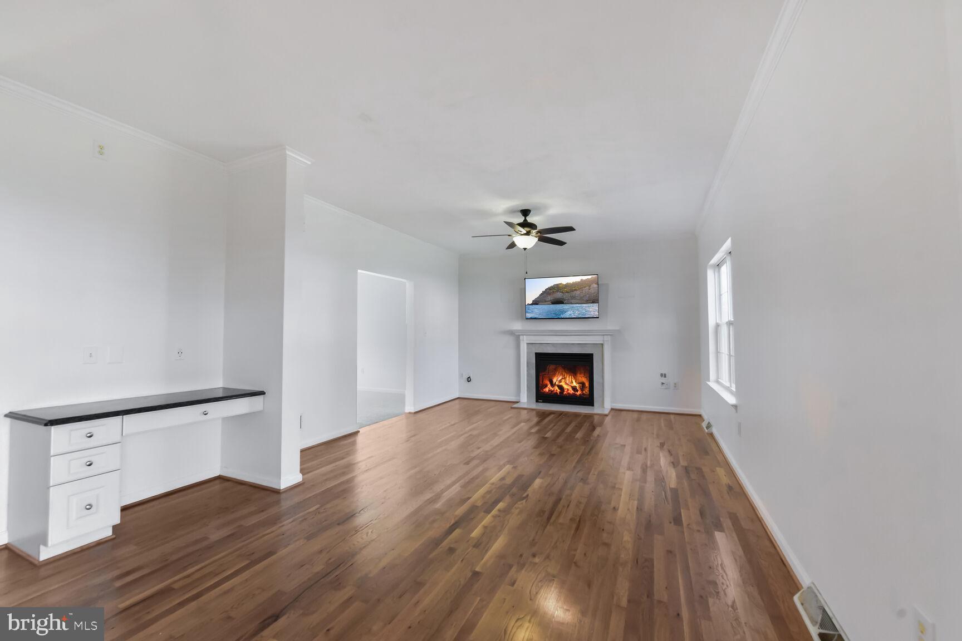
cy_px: 320
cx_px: 481
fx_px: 374
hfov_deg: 104.3
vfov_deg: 81.2
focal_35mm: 14
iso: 6400
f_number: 7.1
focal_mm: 14
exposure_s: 1/125
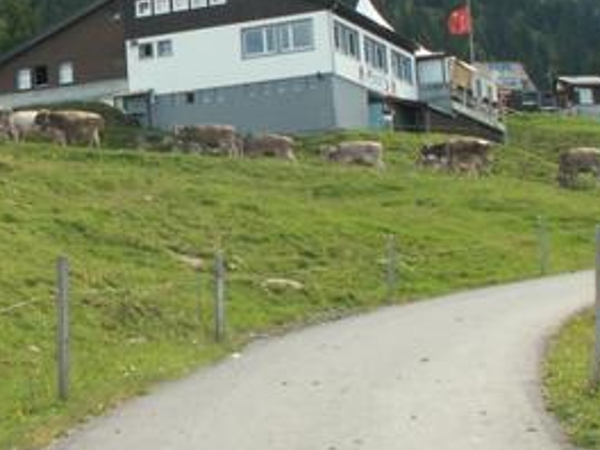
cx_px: 14
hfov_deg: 22.2
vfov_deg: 17.3
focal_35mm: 85
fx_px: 1473
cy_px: 125
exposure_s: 1/100
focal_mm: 5.86
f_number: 5
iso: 50
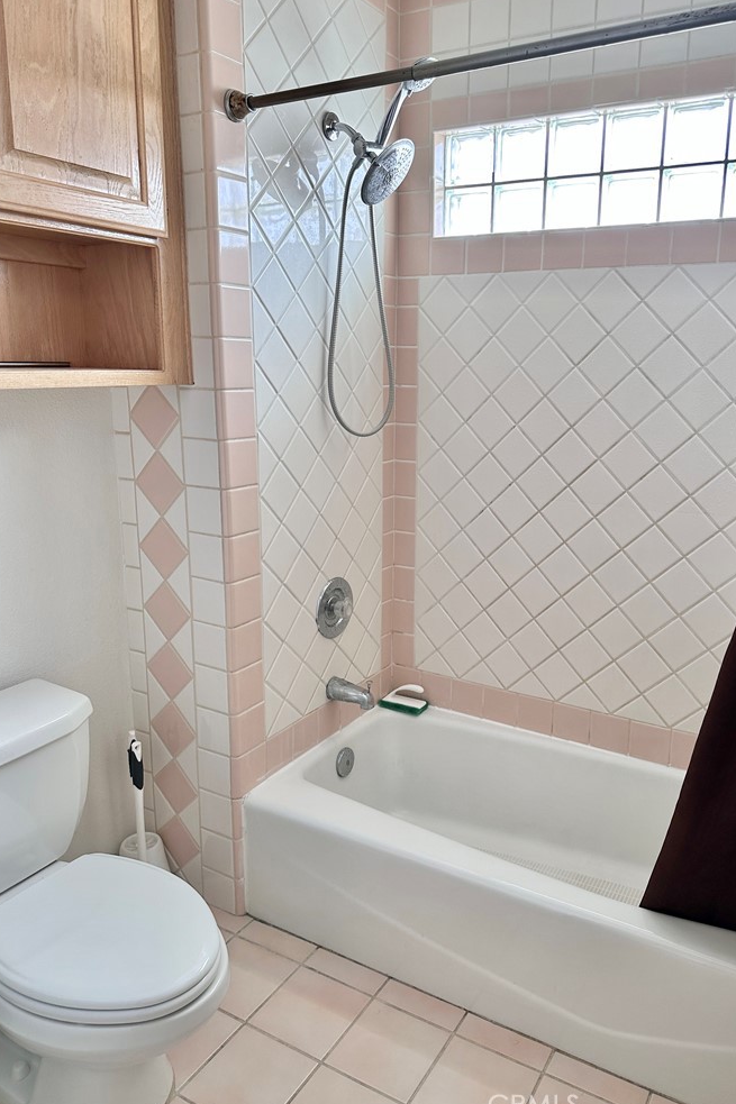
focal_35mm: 26
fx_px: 798
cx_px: 415
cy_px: 546
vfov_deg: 69.4
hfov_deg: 49.4
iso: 125
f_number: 1.78
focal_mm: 6.86
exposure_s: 1/120
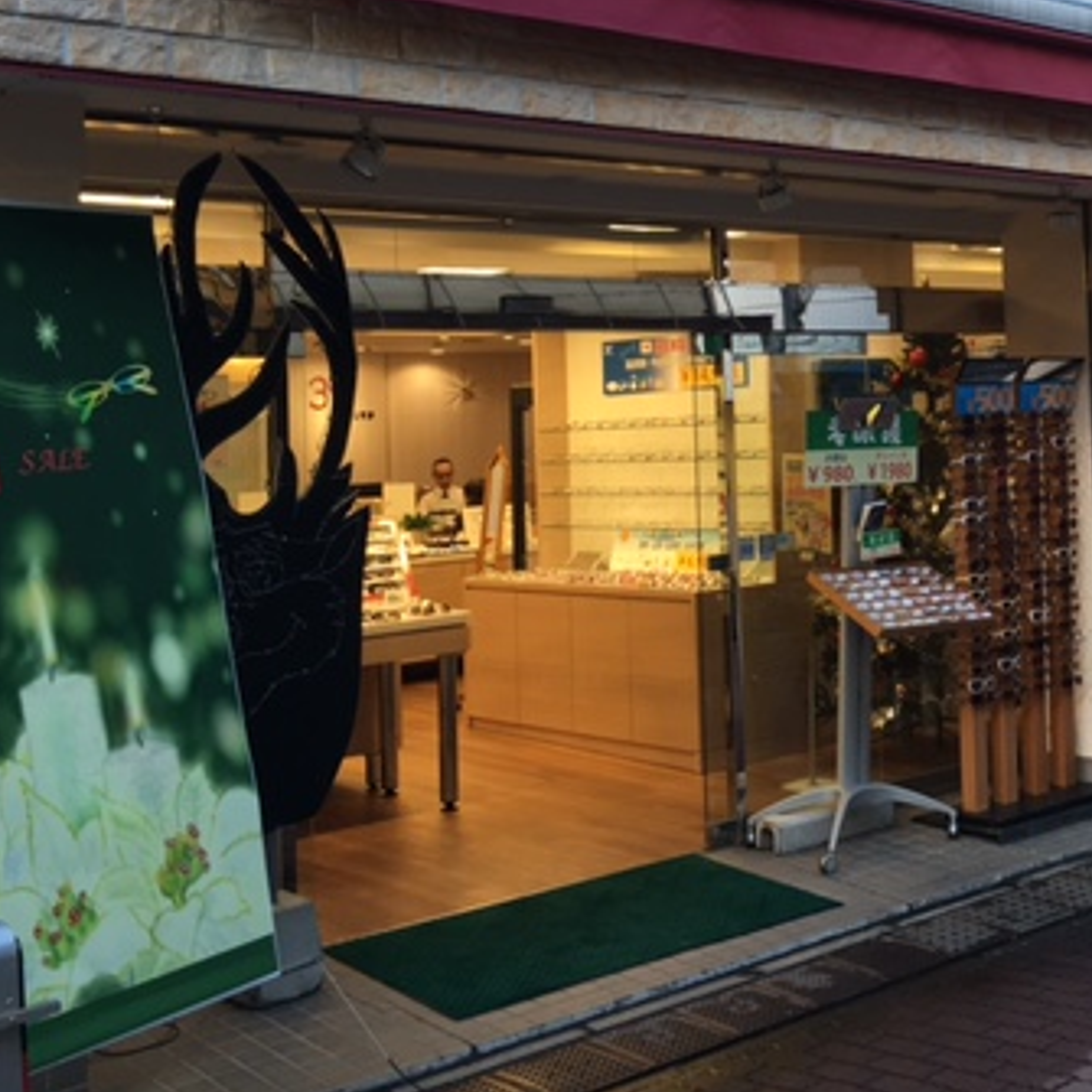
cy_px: 319
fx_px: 1749
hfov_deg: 32.7
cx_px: 1014
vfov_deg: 34.2
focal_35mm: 49
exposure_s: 1/60
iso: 32
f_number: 2.2
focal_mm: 4.15
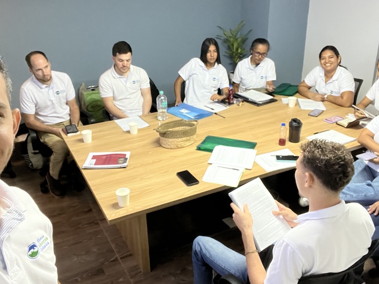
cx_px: 193
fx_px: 361
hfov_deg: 55.4
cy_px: 128
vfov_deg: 42.9
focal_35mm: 33
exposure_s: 1/30
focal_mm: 2.71
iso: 400
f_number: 2.2
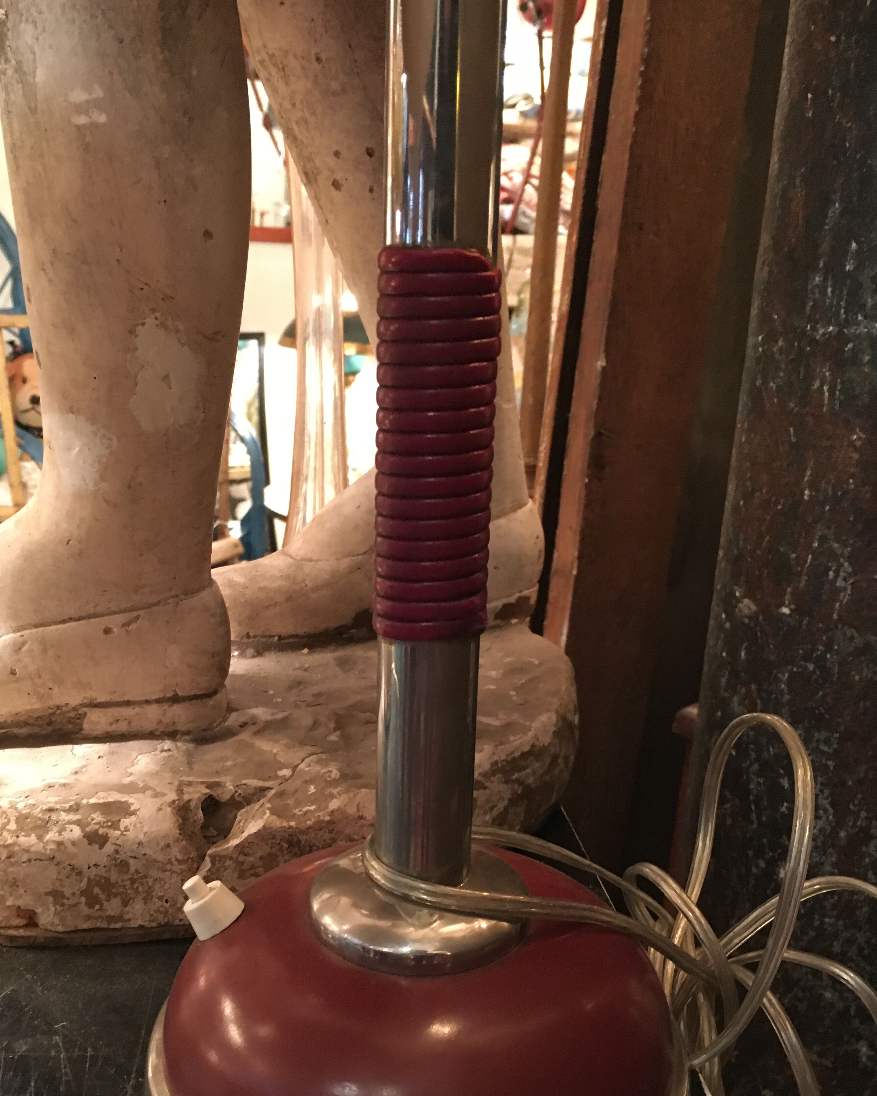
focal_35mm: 35
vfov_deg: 51.2
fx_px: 1136
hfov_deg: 42.2
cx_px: 402
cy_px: 653
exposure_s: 1/17
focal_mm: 4.15
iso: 400
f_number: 2.2
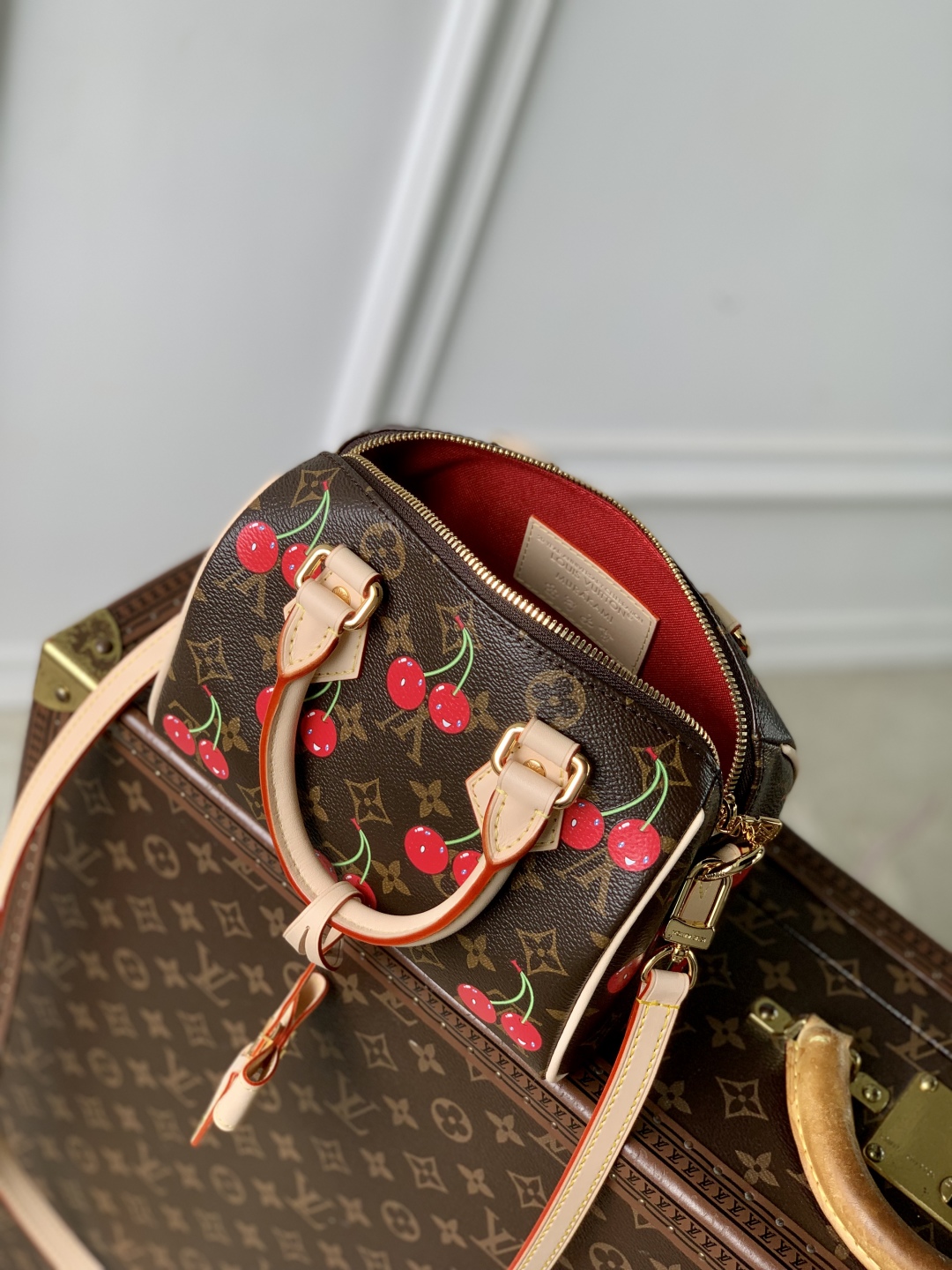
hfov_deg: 28.0
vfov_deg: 36.8
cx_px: 476
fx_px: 1907
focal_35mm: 52
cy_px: 635
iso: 16
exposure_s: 1/180
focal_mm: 6
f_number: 2.4
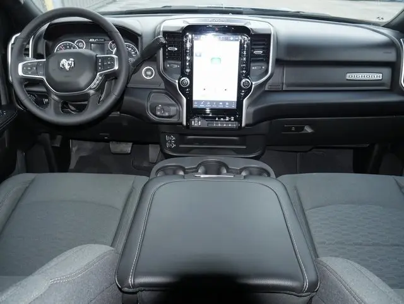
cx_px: 202
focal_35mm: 28
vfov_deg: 49.8
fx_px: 327
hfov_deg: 63.4
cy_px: 152
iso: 800
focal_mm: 14
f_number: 5
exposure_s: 1/60
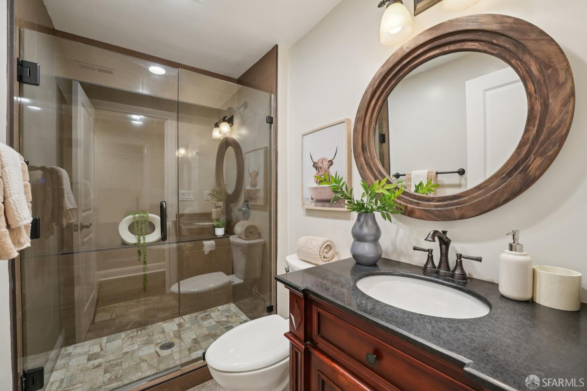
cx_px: 294
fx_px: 228
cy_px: 196
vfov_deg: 81.2
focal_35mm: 14
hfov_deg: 104.3
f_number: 8
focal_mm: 14
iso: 640
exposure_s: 1/25
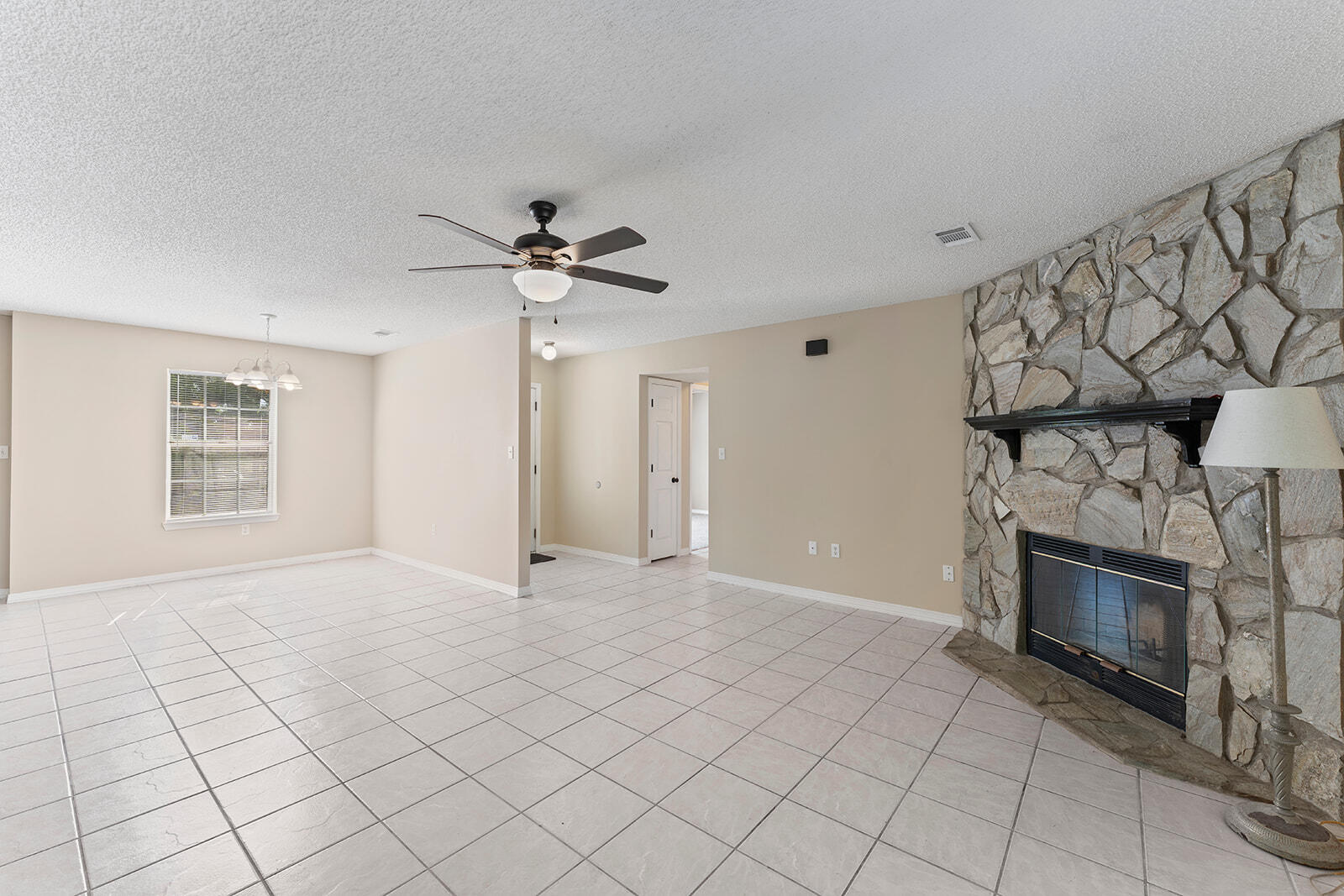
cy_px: 448
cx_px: 672
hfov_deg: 104.2
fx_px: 523
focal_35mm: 14
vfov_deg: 81.2
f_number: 6.3
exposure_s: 1/3
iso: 320
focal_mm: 14
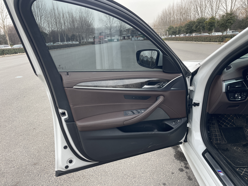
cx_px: 124
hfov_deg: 67.3
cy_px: 93
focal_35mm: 26
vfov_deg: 53.1
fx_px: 186
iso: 32
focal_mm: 4.2
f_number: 1.6
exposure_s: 1/236
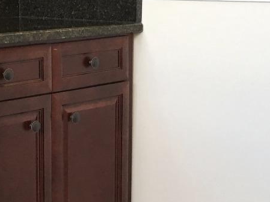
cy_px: 117
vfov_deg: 15.9
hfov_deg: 20.8
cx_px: 52
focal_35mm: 93
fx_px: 726
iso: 40
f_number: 2.2
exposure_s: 1/30
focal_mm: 4.15
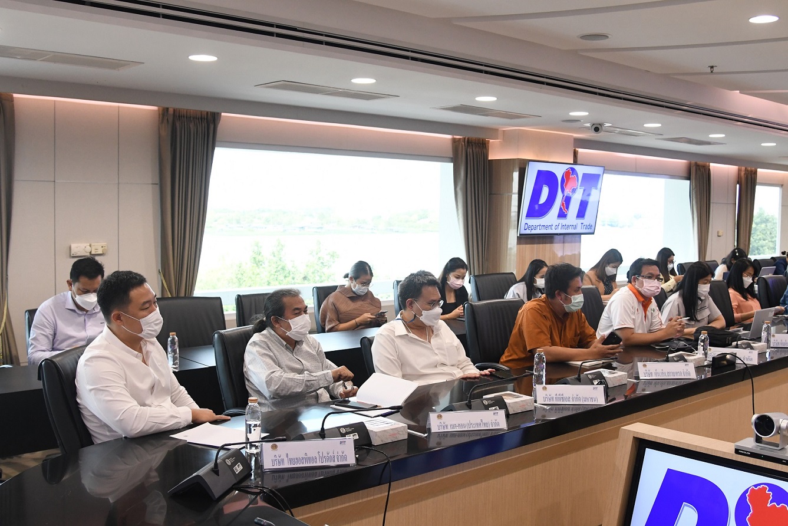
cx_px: 394
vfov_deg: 36.9
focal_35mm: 36
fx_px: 788
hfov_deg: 53.1
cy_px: 263
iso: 2000
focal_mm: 24
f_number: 4
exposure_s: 1/250
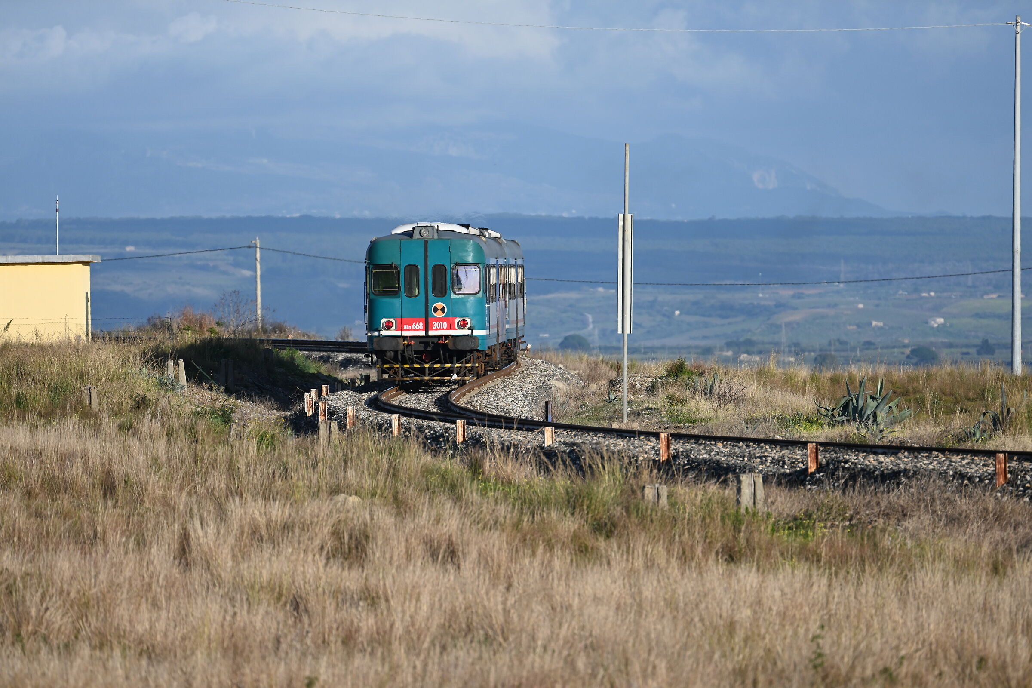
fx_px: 11466
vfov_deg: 3.4
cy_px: 344
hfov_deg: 5.2
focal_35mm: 400
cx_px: 516
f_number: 6.3
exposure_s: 1/2000
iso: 400
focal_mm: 400
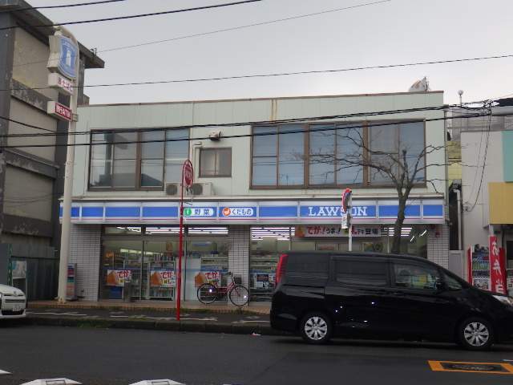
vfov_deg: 34.3
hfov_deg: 44.8
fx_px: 622
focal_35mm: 42
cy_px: 192
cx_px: 256
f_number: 4.2
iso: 125
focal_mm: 7.5
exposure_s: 1/160
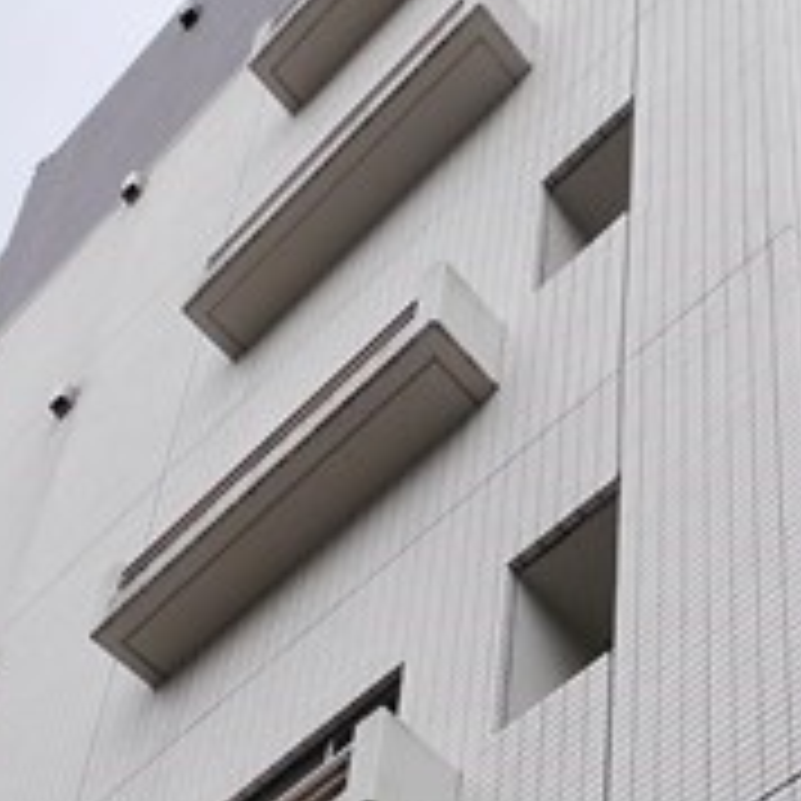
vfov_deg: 19.0
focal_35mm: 71
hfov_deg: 23.6
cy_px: 1413
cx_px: 729
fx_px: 1859
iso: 160
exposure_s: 1/160
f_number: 5.6
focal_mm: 7
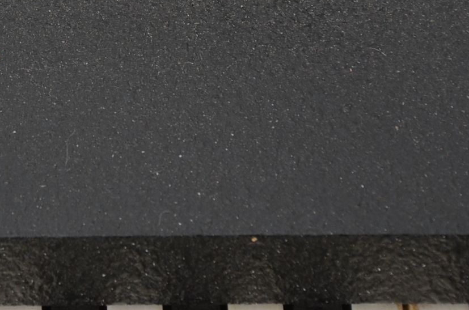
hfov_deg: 6.6
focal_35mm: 313
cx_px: -41
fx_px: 4068
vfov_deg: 4.3
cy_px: -152
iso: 200
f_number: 7.1
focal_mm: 70
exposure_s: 1/60
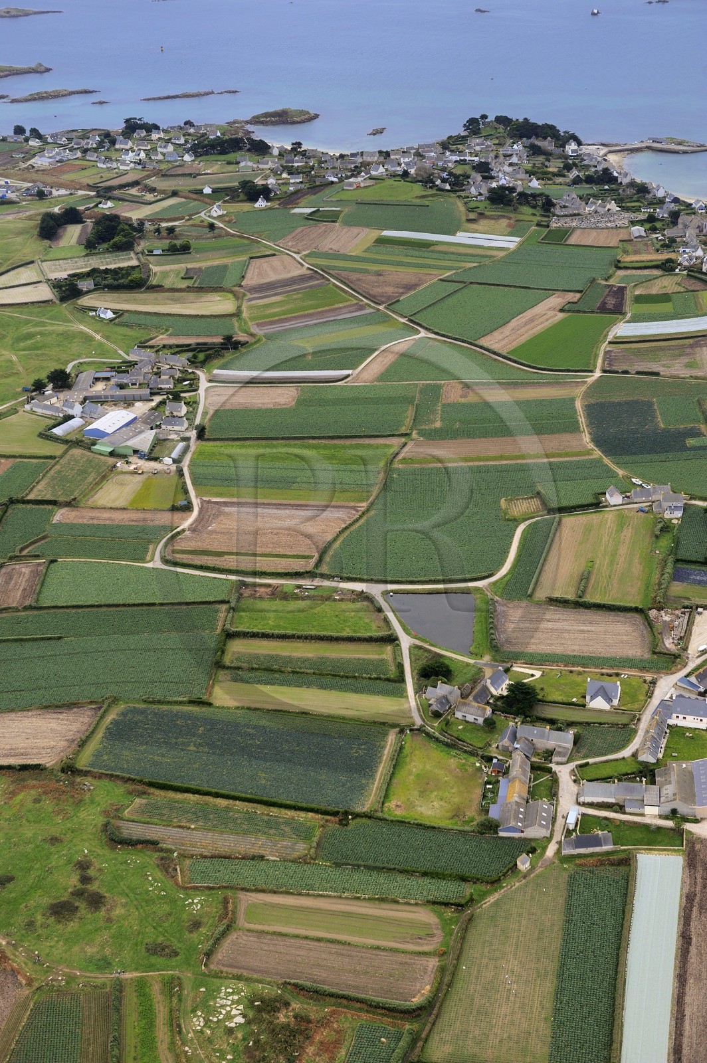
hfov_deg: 28.0
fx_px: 1416
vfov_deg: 41.1
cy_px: 532
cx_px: 354
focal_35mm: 48
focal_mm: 48
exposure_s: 1/800
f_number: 4
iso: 400
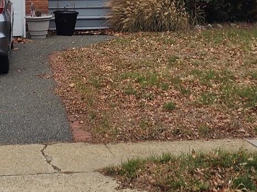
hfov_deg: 19.2
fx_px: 757
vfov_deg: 13.3
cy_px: -133
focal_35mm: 102
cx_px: 80
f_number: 1.8
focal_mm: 6.4
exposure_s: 1/451
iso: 12
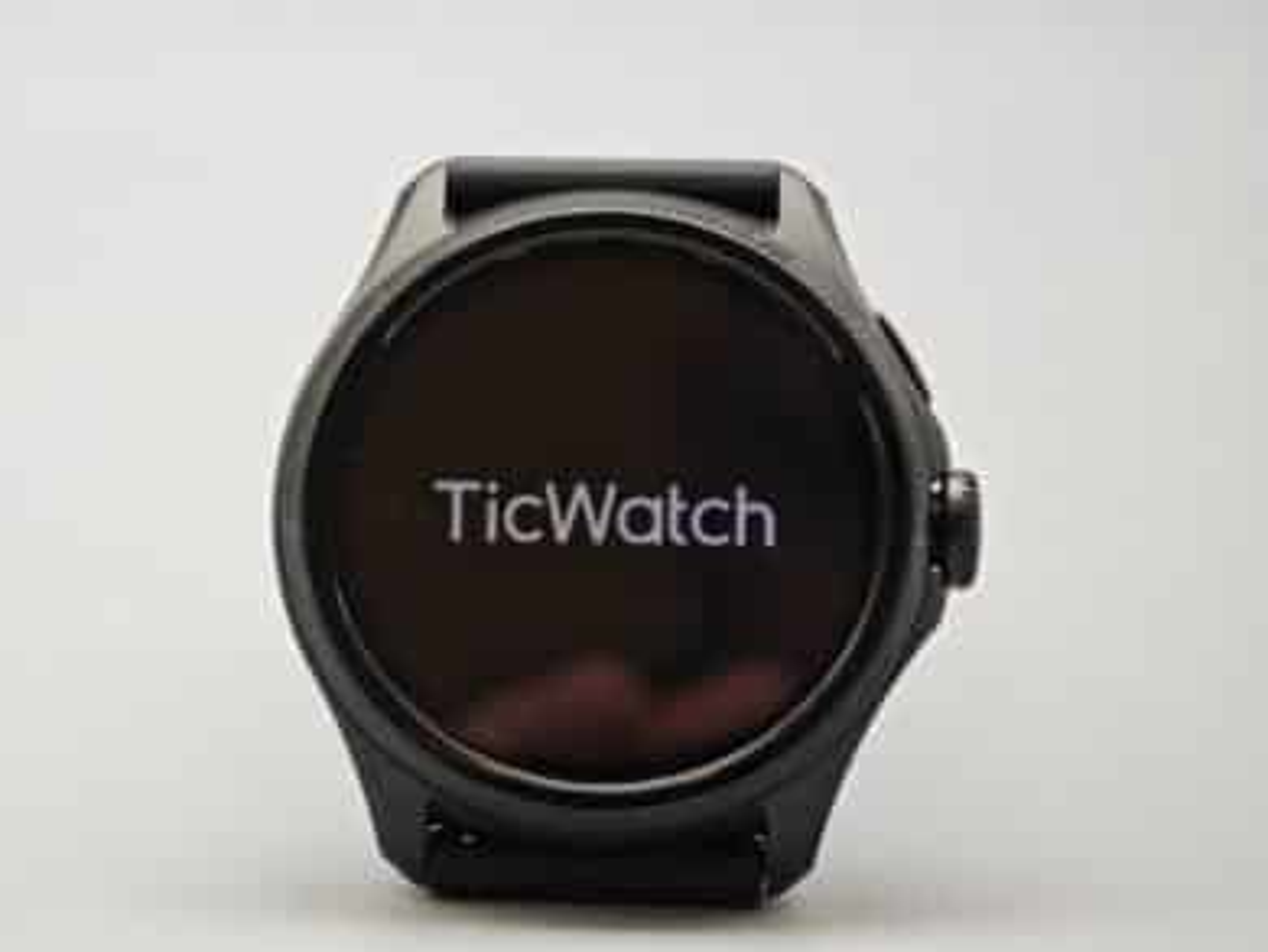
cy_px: 476
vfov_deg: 12.4
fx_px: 4398
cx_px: 634
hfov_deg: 16.4
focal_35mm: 120
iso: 50
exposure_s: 1/100
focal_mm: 12.28
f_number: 1.8
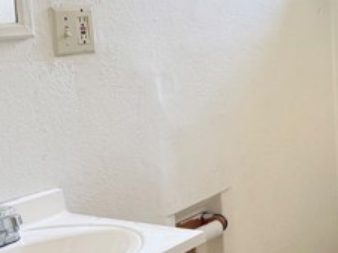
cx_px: 398
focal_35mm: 68
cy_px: 81
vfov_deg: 21.5
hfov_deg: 25.8
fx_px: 663
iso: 160
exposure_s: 1/60
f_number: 1.78
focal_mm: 6.76
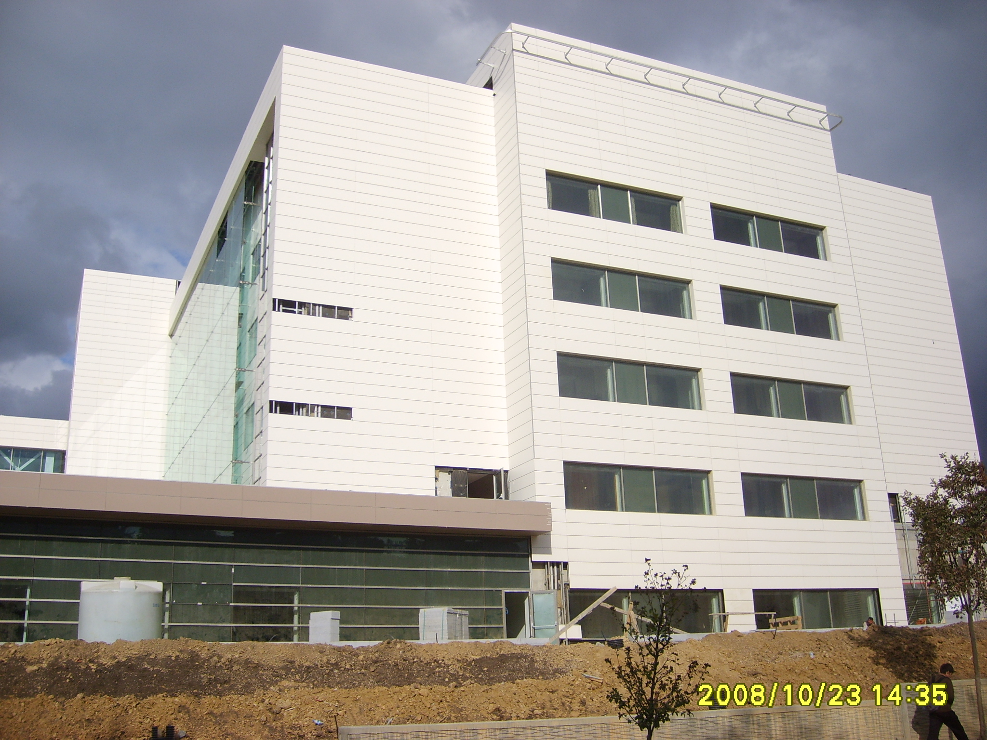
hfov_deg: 52.6
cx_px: 494
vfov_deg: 40.7
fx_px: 998
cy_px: 370
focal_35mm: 35
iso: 50
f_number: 7.1
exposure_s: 1/350
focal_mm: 5.8
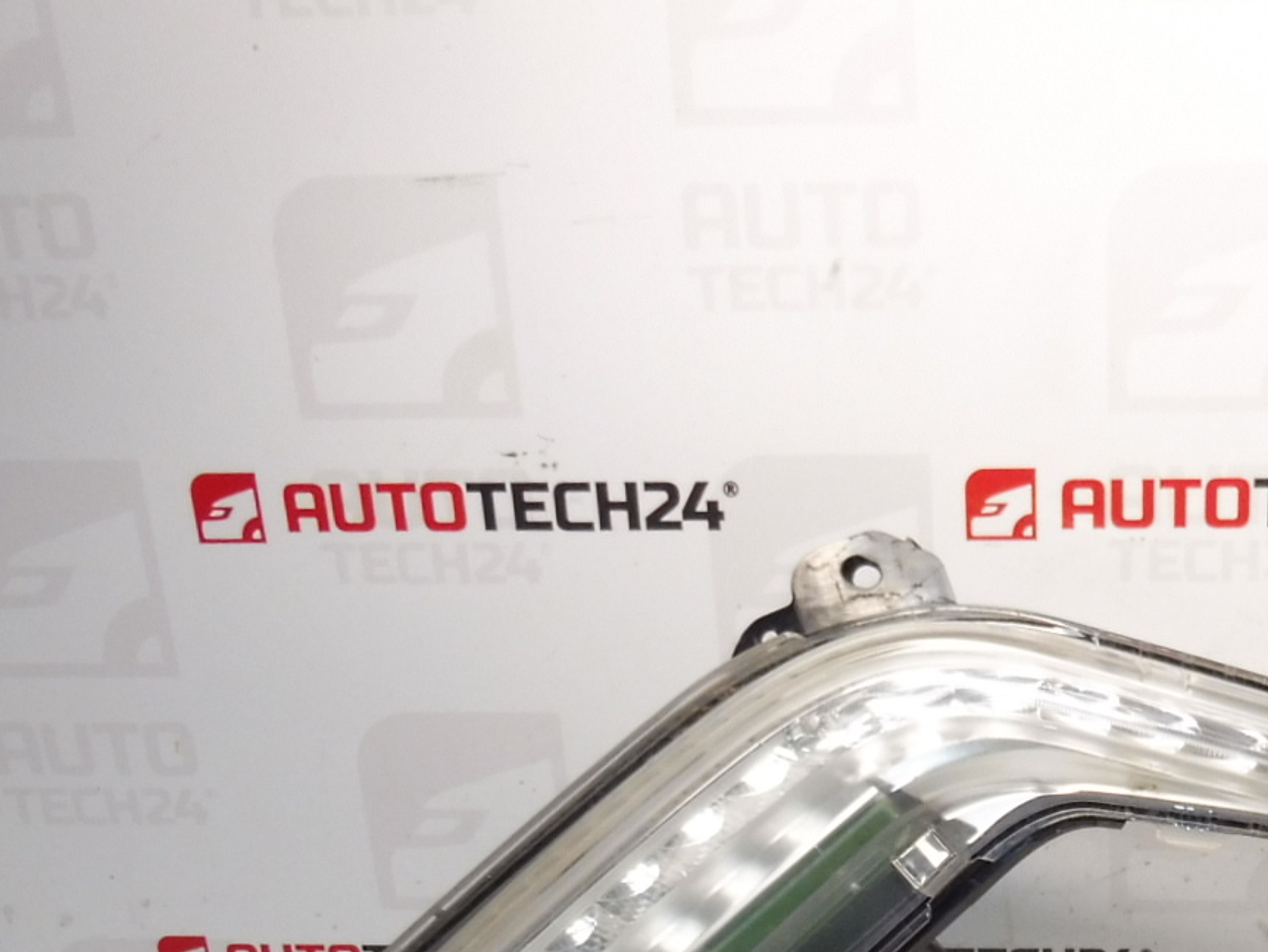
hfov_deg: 32.6
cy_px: 1059
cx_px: 1053
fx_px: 2089
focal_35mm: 57
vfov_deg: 23.9
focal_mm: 4.3
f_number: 3.5
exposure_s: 1/80
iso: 200
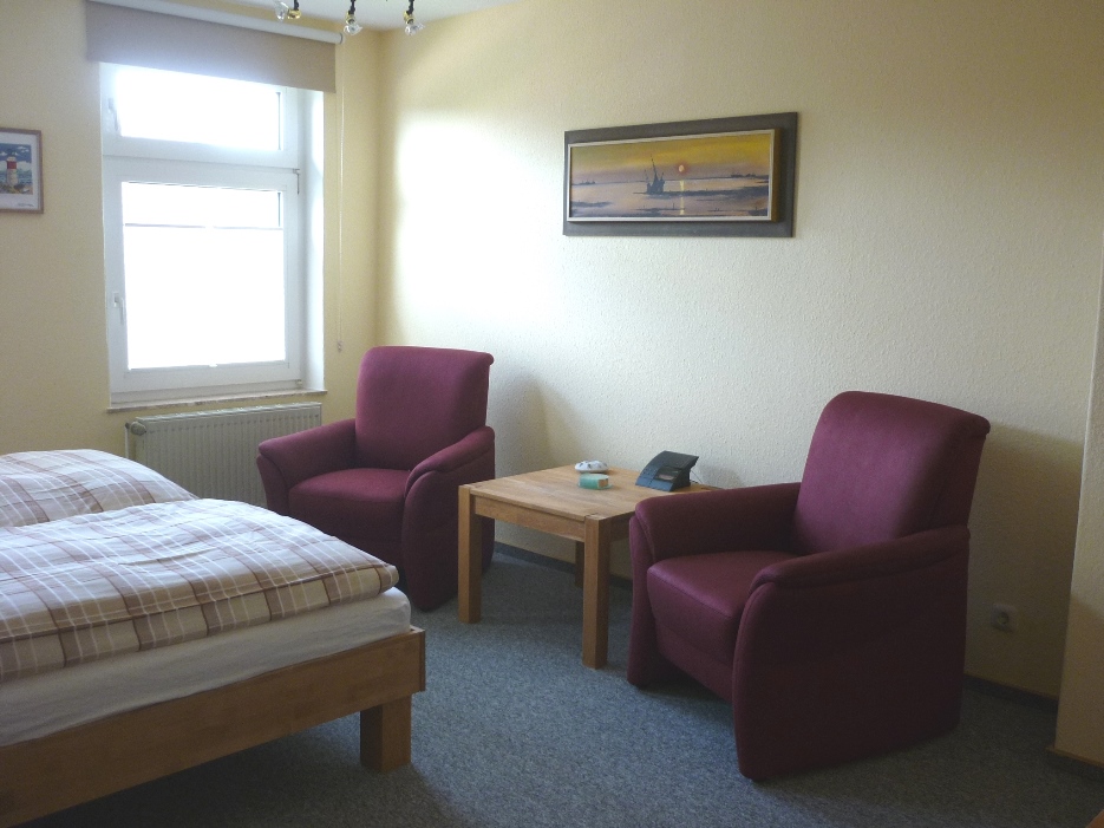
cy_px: 414
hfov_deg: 55.4
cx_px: 552
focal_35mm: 33
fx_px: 1052
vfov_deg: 42.9
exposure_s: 1/30
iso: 100
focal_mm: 5.5
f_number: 2.8
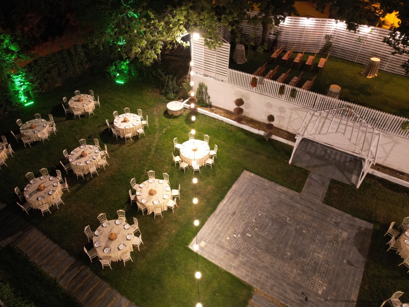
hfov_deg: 71.5
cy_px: 154
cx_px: 189
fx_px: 284
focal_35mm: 24
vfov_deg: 56.8
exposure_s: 1/8
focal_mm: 8.38
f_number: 2.8
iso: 790
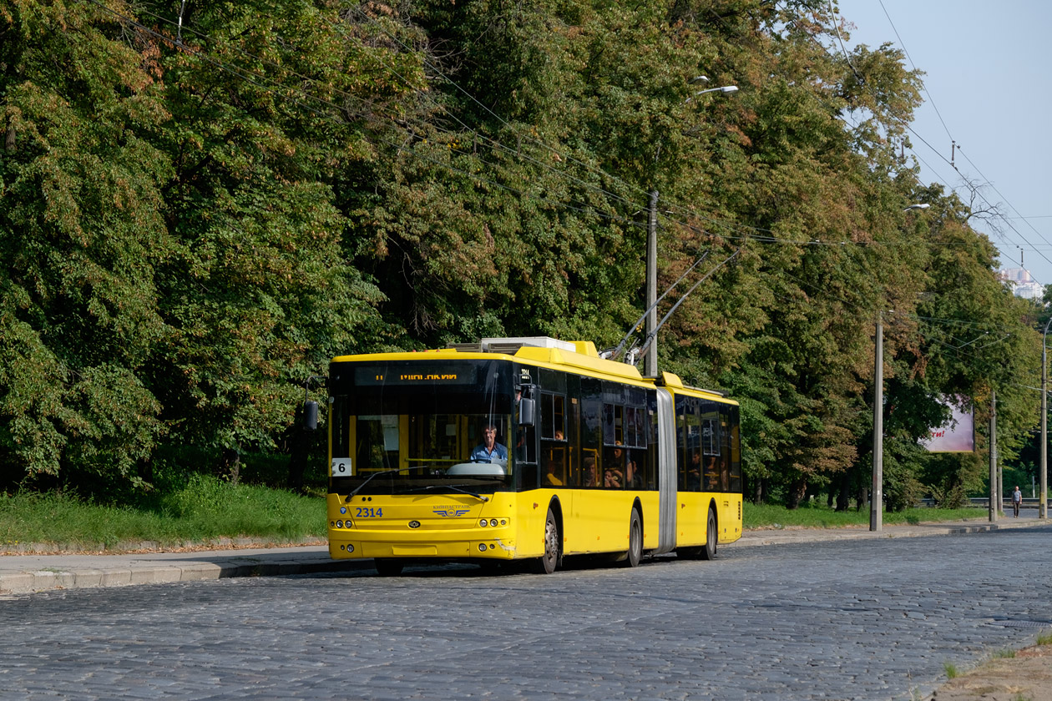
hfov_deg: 21.7
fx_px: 2747
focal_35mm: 94
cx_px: 526
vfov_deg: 14.6
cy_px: 350
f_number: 5.6
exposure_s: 1/500
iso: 400
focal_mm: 62.4
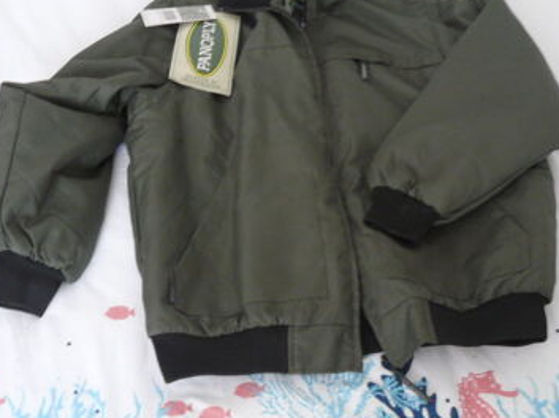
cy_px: 187
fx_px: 790
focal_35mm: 49
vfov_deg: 29.6
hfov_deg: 38.9
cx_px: 314
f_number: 2.8
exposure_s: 1/6
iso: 200
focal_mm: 6
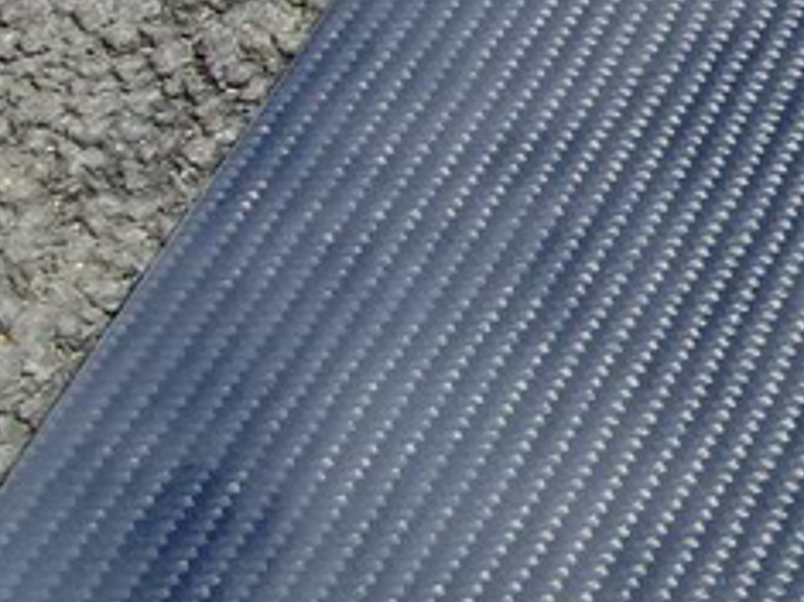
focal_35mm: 133
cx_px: 1088
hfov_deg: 14.2
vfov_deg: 11.0
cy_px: -99
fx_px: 3088
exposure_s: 1/180
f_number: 6.3
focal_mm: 6.6
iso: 80
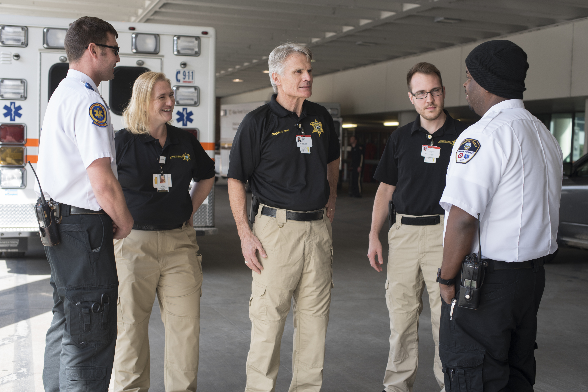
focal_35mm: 50
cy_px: 196
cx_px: 294
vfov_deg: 27.0
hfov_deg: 39.6
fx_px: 817
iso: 100
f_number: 5
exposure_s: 1/100
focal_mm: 50
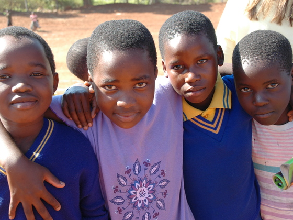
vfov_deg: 26.1
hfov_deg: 34.3
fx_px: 474
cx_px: 138
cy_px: 111
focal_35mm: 56
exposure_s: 1/125
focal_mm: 34
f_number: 5.6
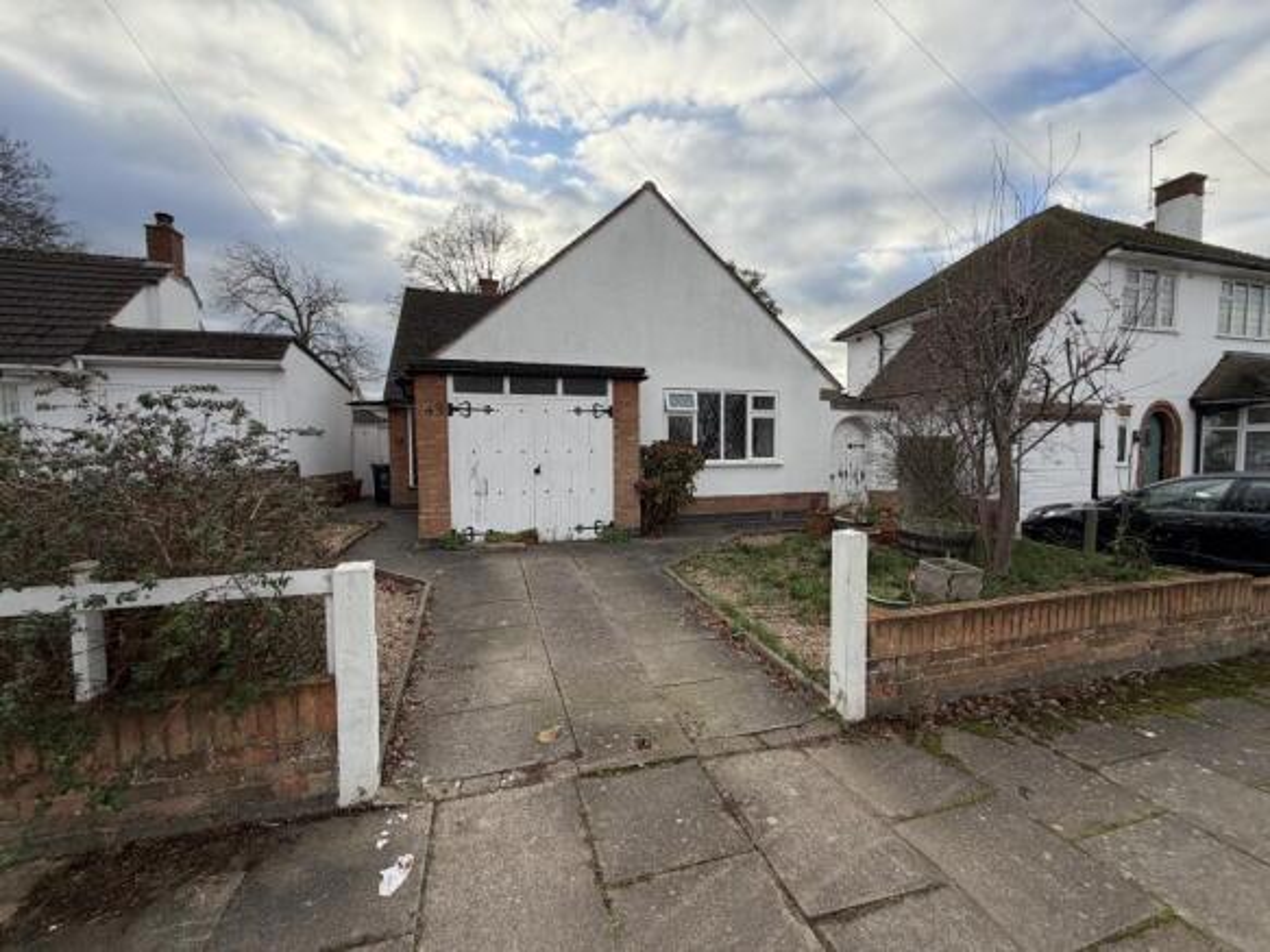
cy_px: 476
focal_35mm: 14
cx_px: 635
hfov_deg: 102.1
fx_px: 514
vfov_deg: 85.7
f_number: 2.2
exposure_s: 1/569
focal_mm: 2.22
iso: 40
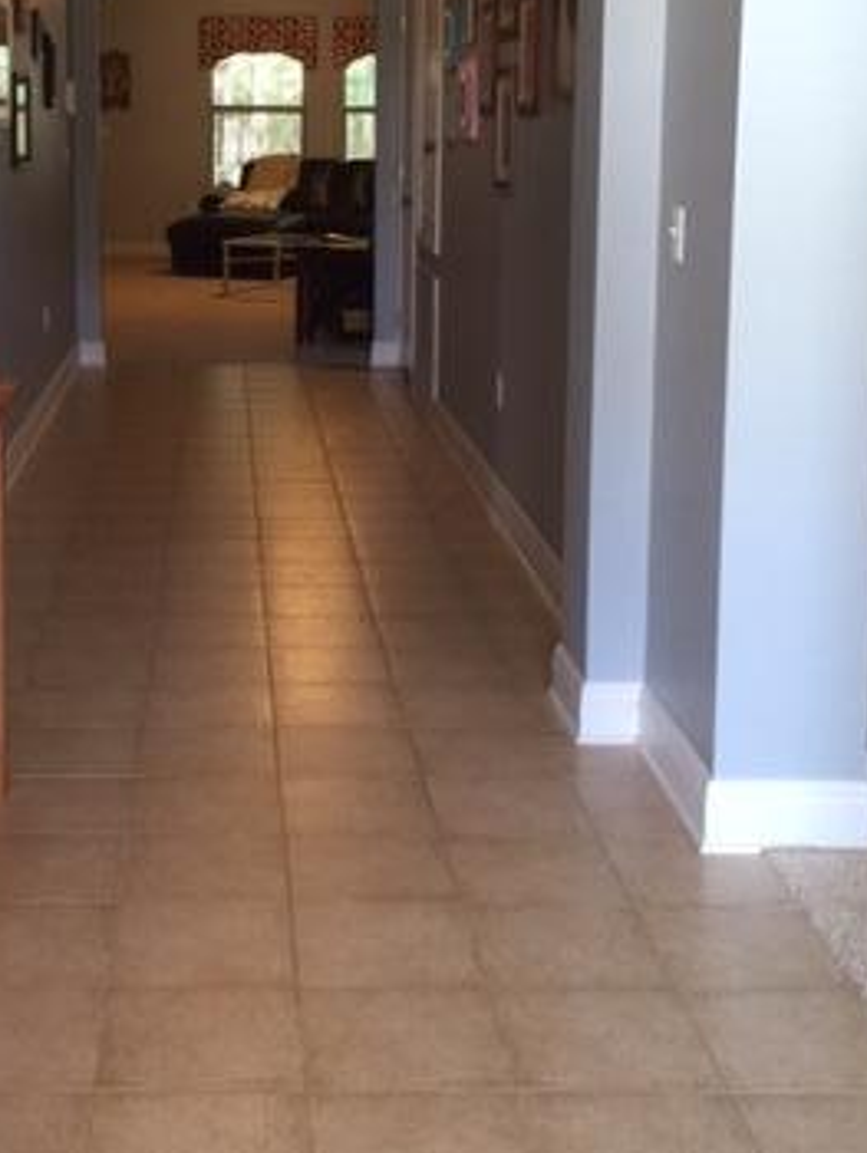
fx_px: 1768
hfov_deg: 27.2
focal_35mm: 53
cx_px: 224
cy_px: 333
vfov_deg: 35.6
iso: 50
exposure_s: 1/15
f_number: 2.2
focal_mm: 4.15
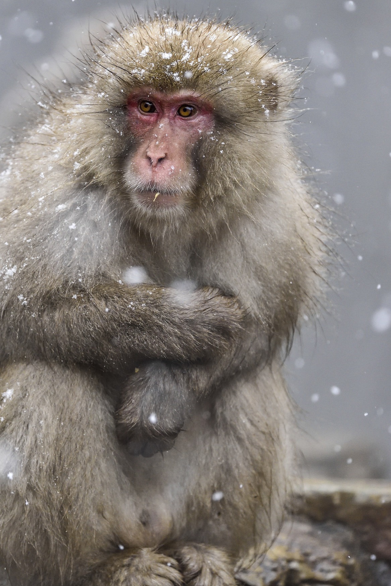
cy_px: 273
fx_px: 6724
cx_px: 145
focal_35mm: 413
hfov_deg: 3.3
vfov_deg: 5.0
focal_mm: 300
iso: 2200
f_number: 4
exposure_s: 1/1000
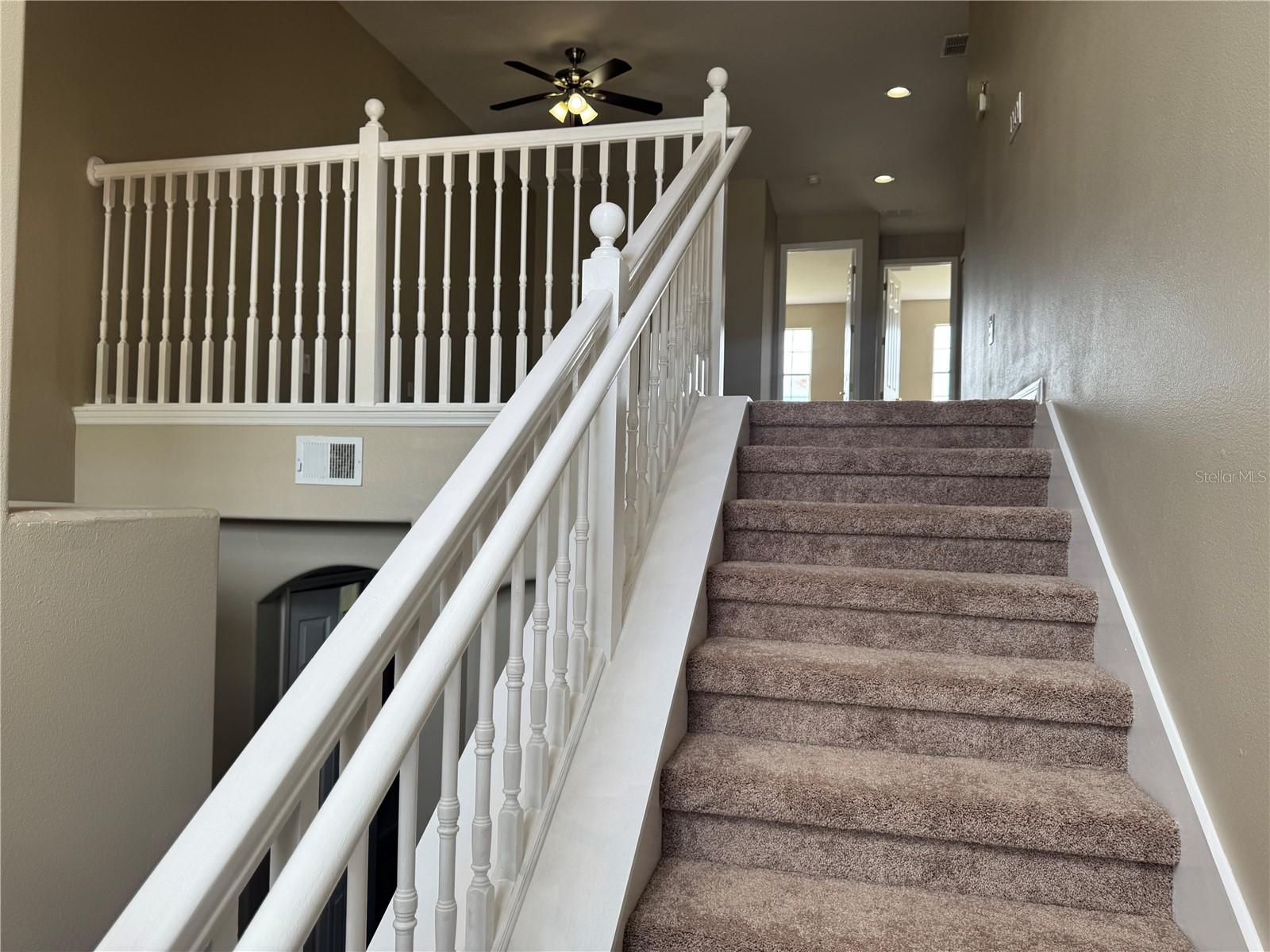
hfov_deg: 71.6
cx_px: 635
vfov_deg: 56.8
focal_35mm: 24
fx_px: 881
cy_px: 476
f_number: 1.78
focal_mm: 6.76
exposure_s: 1/195
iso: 64
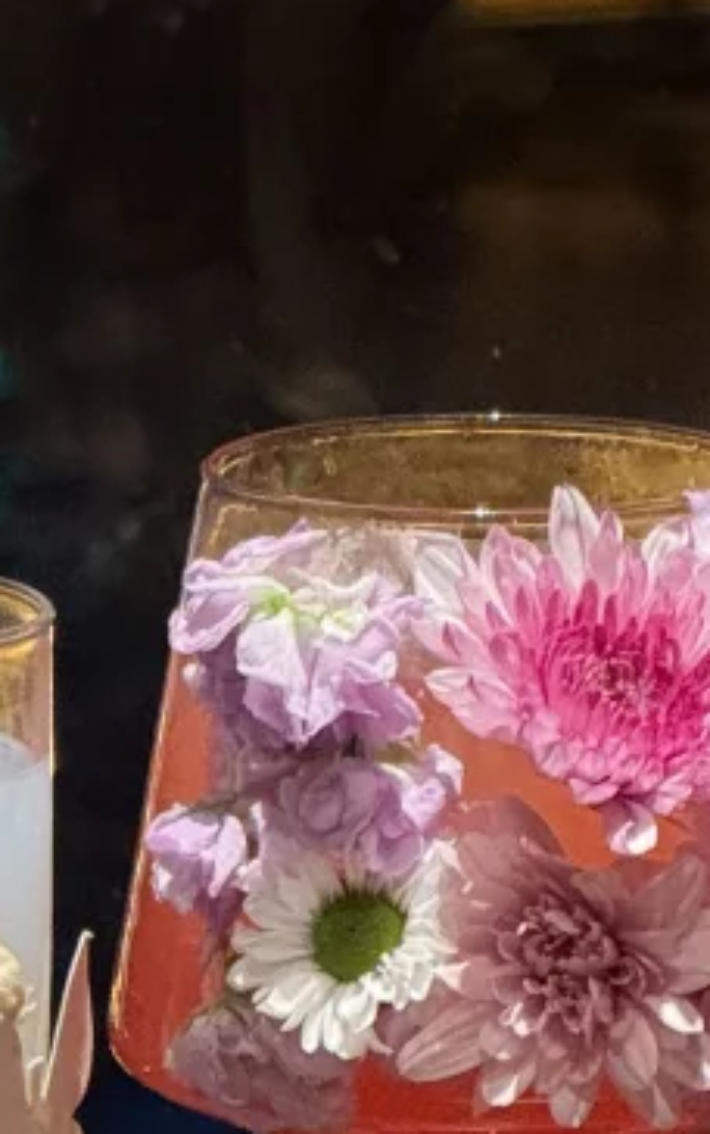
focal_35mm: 503
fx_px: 15548
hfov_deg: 2.6
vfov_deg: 4.2
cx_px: -262
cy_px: 589
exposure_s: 1/100
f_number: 2.8
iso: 640
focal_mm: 15.66
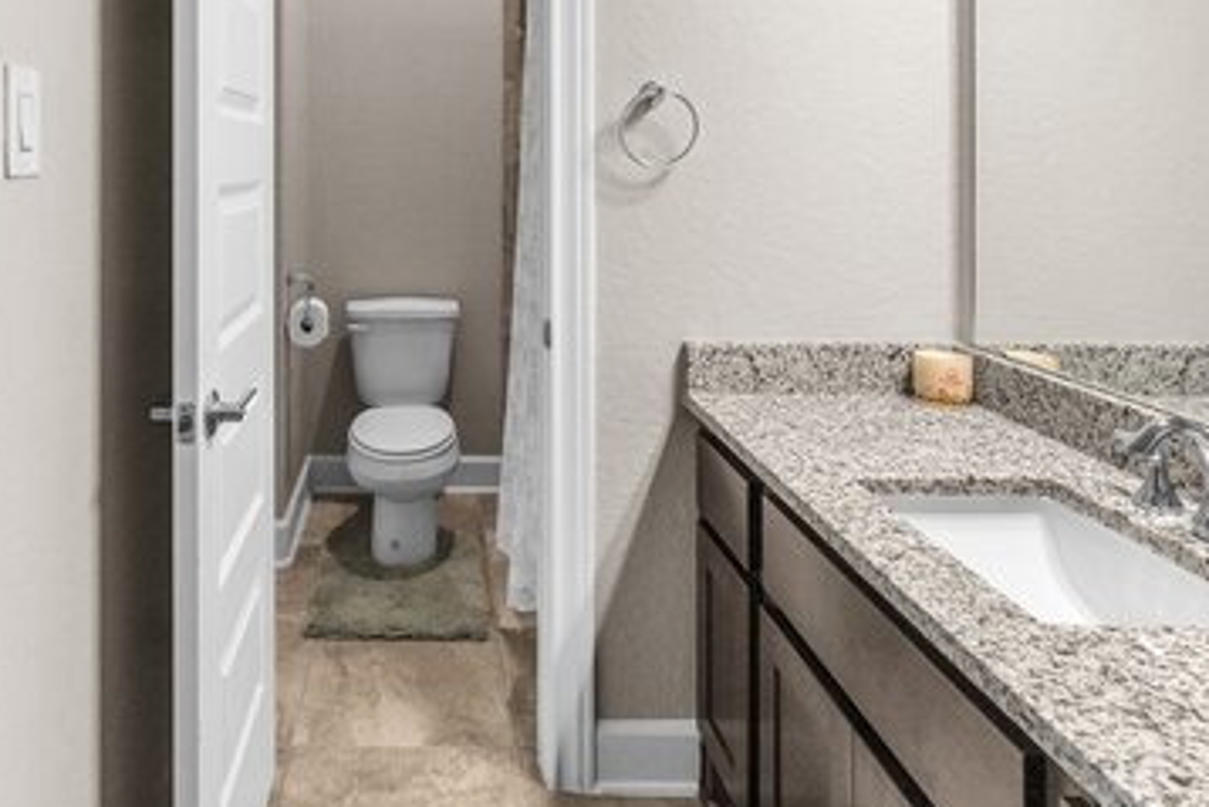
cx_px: 412
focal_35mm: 25
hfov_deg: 69.6
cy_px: 171
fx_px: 840
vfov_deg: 48.6
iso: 1000
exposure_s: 1/80
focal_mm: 14
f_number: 6.3
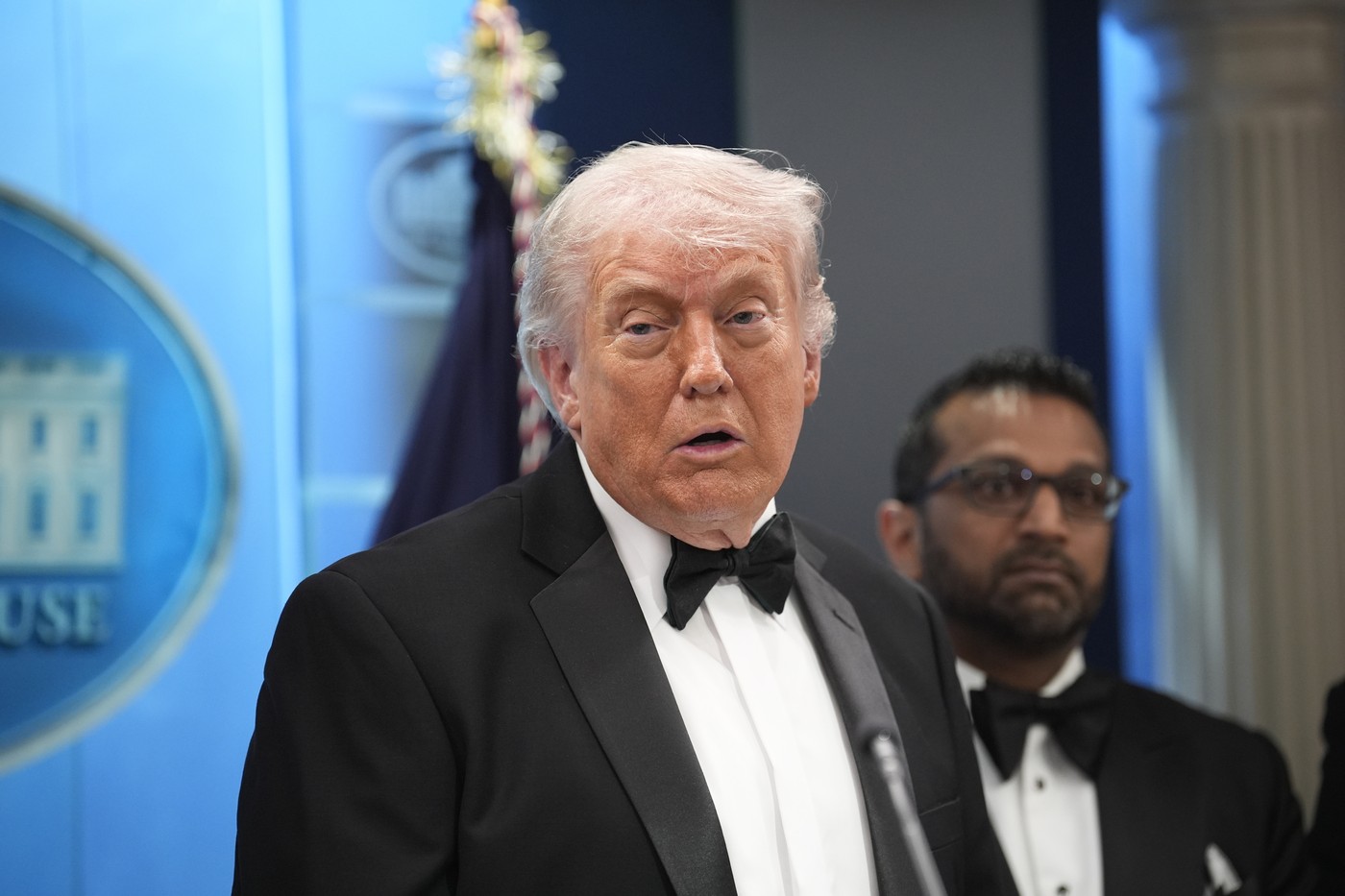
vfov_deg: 9.7
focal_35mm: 141
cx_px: 672
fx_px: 5267
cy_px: 448
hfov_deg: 14.6
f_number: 2.8
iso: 2500
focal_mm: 141
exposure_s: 1/250
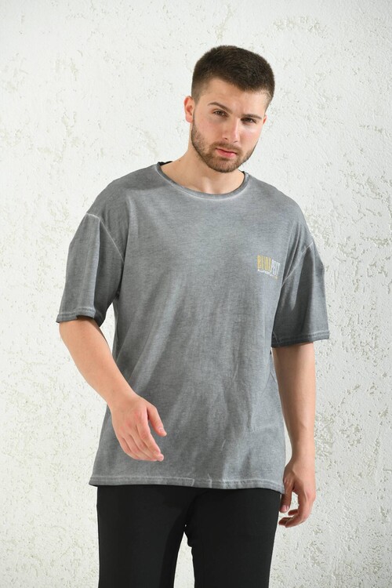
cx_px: 196
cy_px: 294
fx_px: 3021
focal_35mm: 185
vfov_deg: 11.1
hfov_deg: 7.4
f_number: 7.1
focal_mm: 185
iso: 125
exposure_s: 1/160
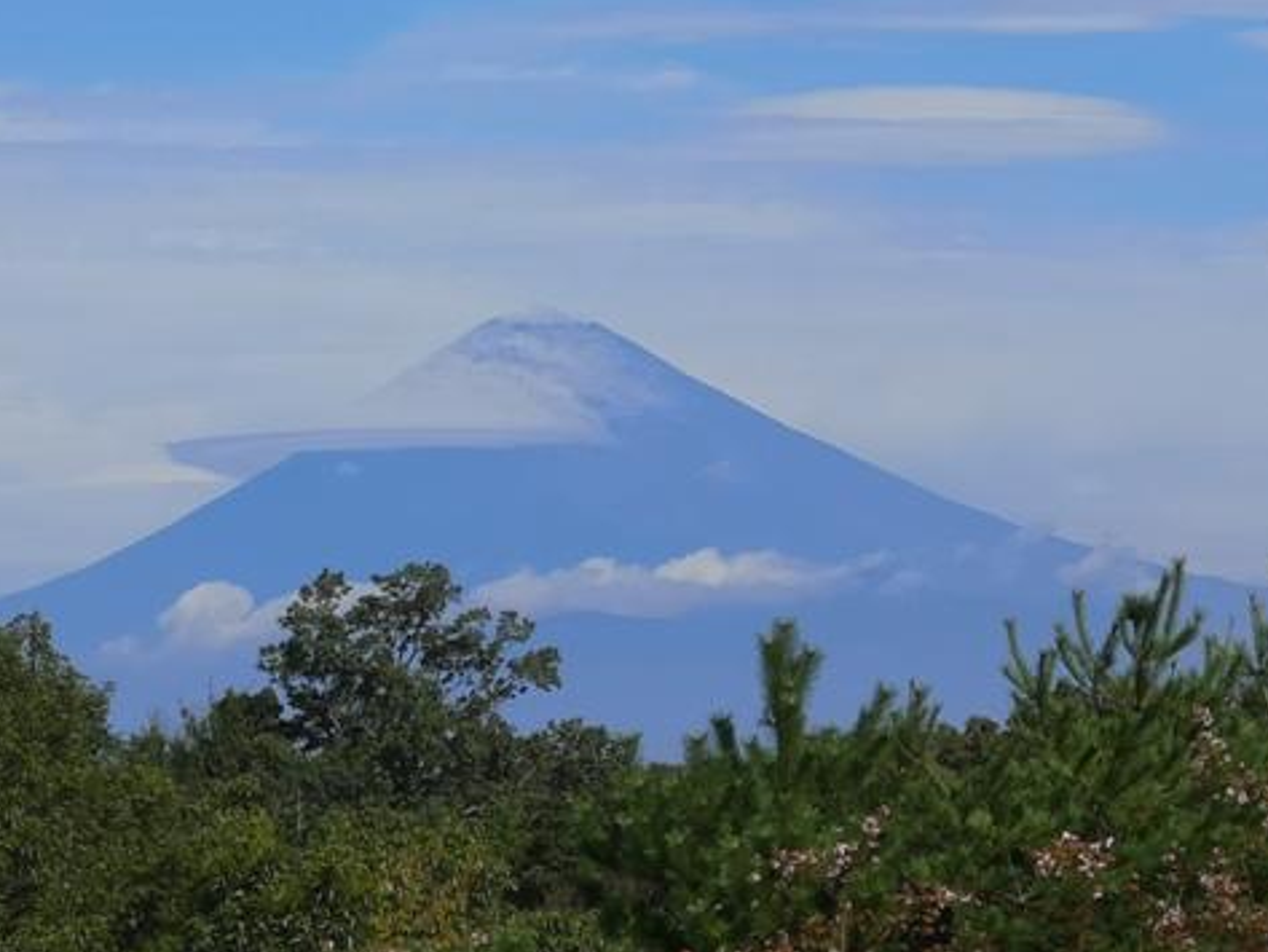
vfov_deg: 7.5
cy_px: 279
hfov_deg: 10.0
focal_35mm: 198
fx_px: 7255
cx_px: 450
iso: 50
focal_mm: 7.48
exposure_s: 1/2242
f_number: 2.4
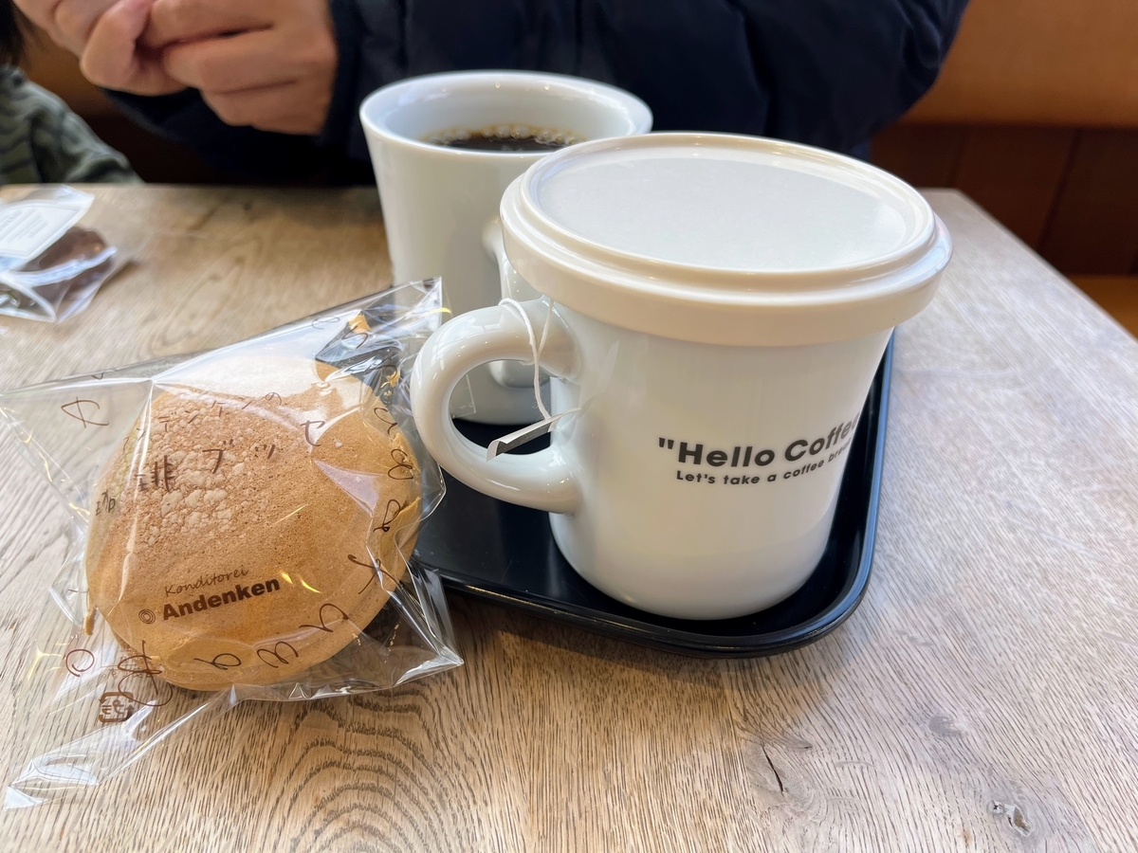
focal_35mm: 26
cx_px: 569
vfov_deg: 53.1
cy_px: 426
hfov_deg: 67.3
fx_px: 855
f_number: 1.6
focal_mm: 5.1
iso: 50
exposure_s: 1/346
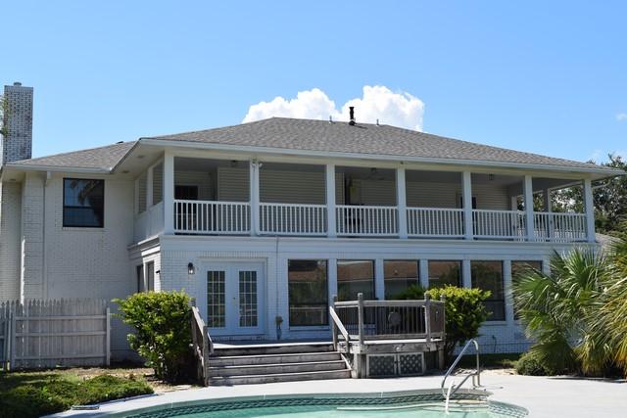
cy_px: 209
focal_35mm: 48
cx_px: 314
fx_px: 836
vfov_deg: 28.1
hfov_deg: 41.1
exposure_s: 1/400
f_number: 10
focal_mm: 32
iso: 200
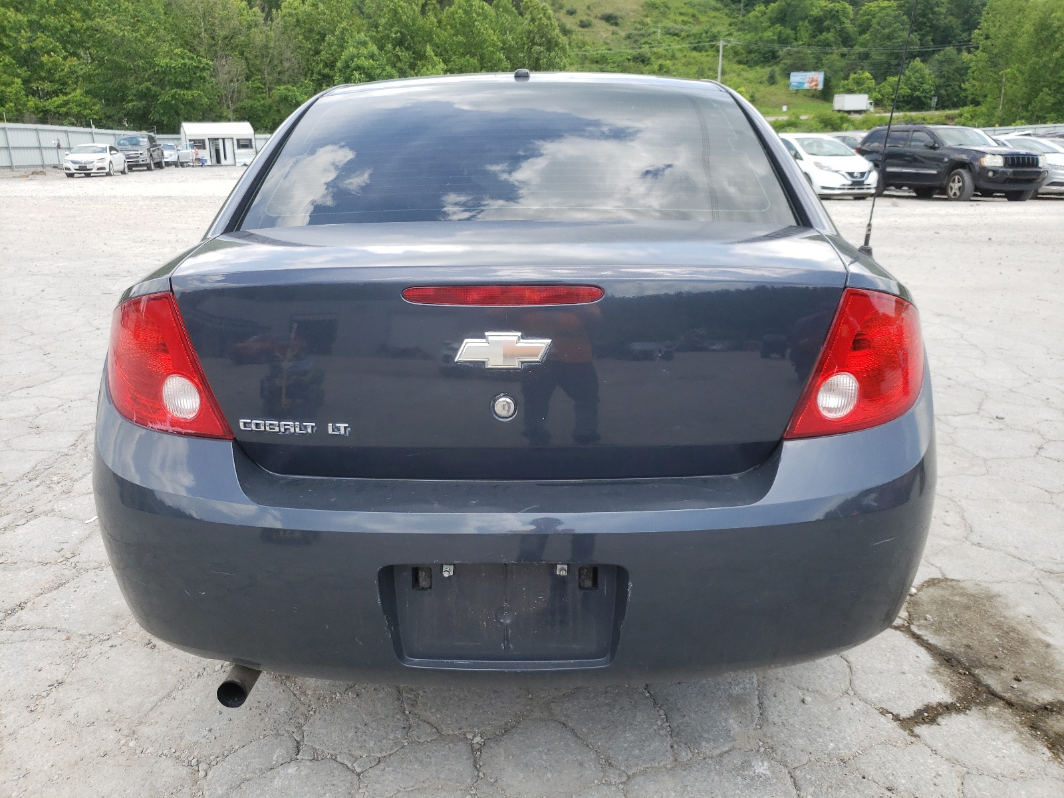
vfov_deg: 53.1
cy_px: 399
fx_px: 799
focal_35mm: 26
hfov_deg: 67.3
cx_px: 532
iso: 50
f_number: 1.5
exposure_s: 1/1000
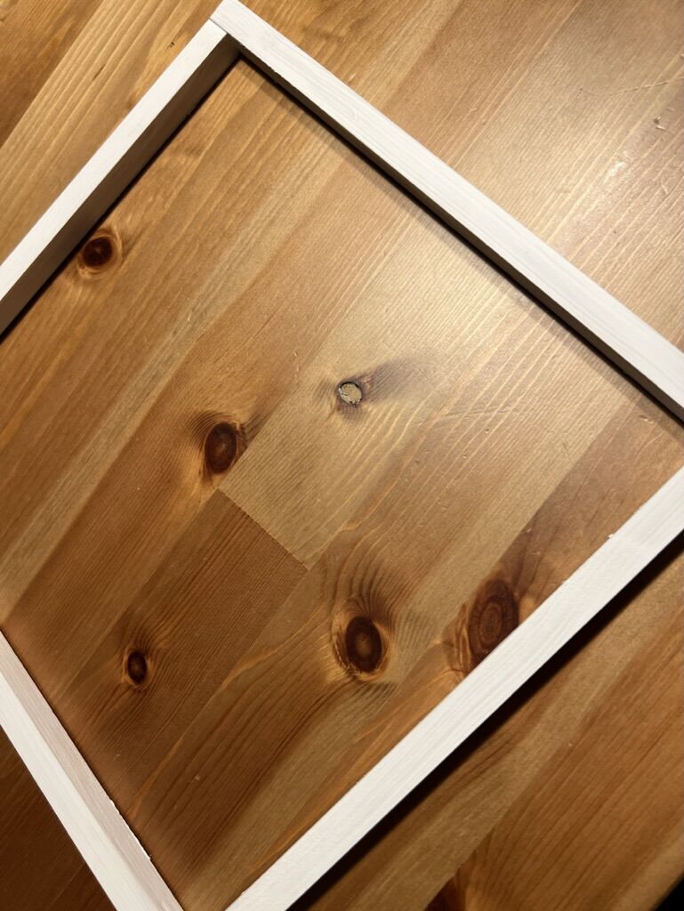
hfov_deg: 53.1
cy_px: 456
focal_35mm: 26
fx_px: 684
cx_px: 342
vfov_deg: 67.3
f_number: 1.5
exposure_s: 1/120
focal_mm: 5.7
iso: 125
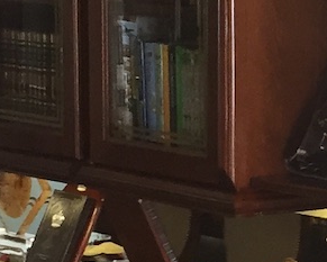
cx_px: 515
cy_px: 198
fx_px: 1927
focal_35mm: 199
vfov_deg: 7.8
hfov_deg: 9.4
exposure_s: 1/30
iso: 40
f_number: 2.2
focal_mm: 4.15
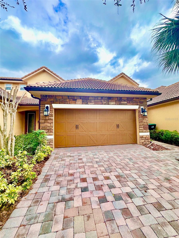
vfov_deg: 102.1
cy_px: 119
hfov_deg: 85.7
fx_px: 97
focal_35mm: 14
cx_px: 90
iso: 40
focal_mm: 2.22
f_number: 2.2
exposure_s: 1/437
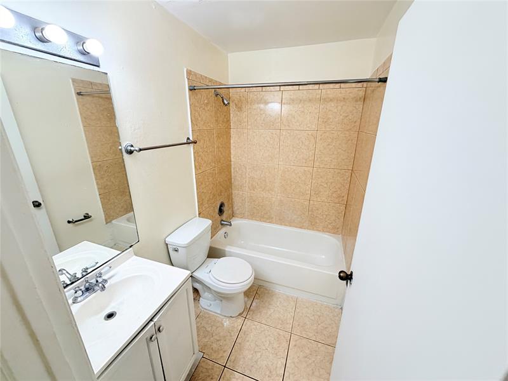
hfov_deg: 102.1
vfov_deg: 85.7
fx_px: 205
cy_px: 190
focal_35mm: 14
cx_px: 254
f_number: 2.2
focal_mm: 2.22
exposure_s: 1/120
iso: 200
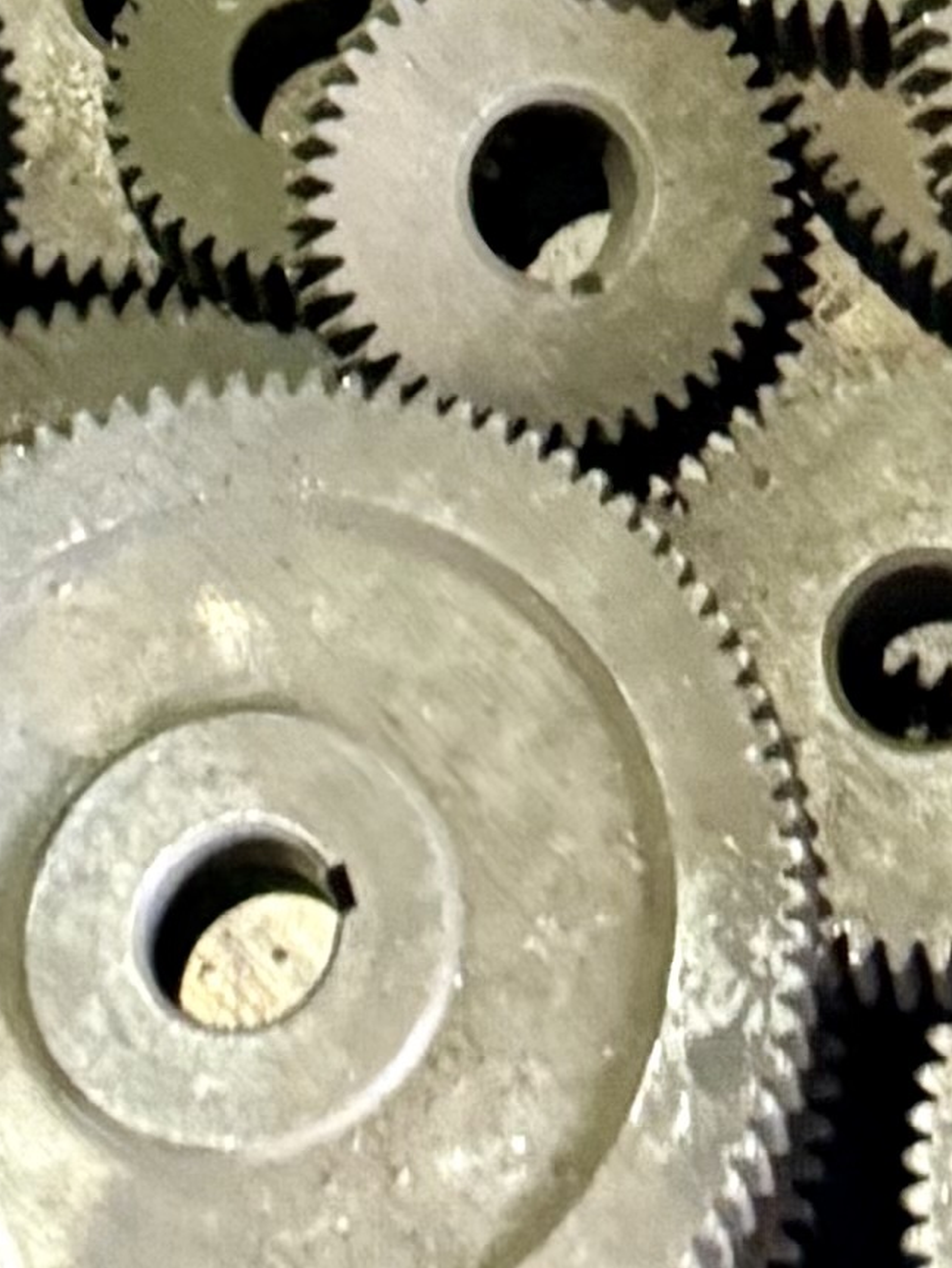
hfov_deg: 9.3
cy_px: -1003
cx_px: 976
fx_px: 5827
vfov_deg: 11.5
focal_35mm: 159
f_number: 1.78
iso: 800
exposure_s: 1/50
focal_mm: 6.76
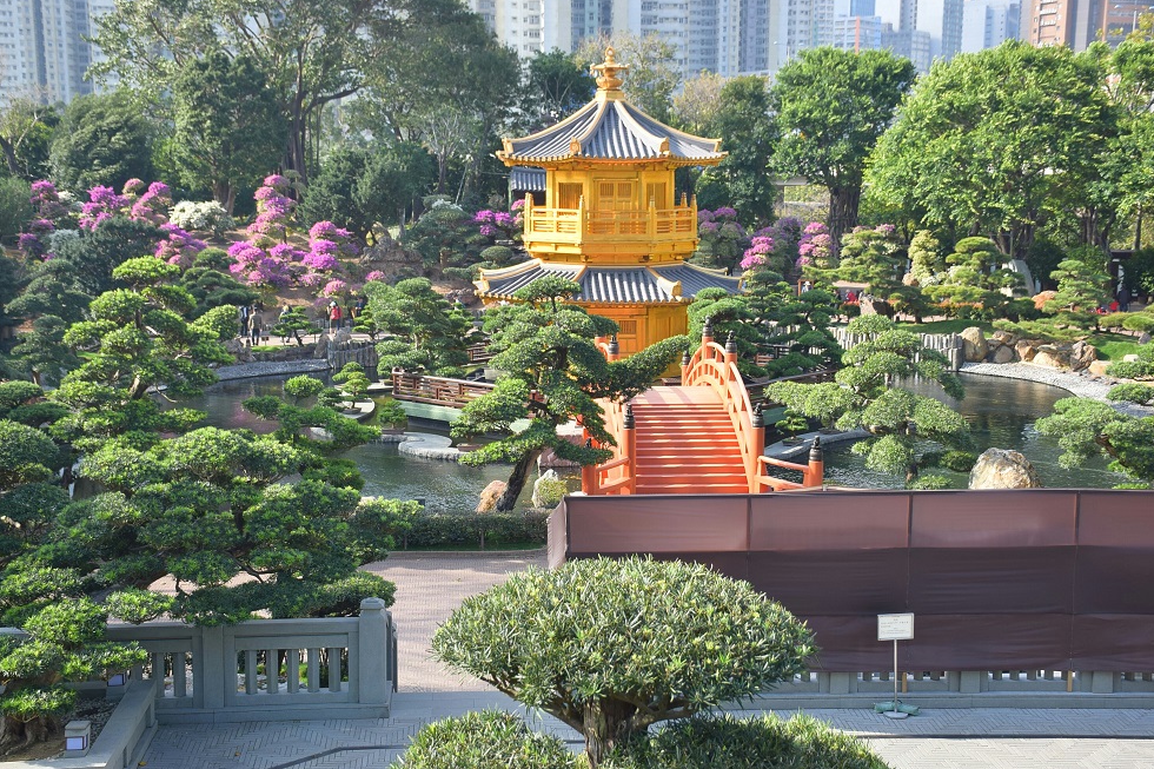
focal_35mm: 49
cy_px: 383
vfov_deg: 27.5
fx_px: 1570
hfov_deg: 40.3
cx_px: 579
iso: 200
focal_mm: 32
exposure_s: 1/400
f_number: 5.6
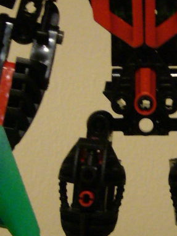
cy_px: 141
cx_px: 158
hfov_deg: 12.6
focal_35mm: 117
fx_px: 798
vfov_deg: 16.8
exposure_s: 1/6
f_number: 2.8
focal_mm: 5.8
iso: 200
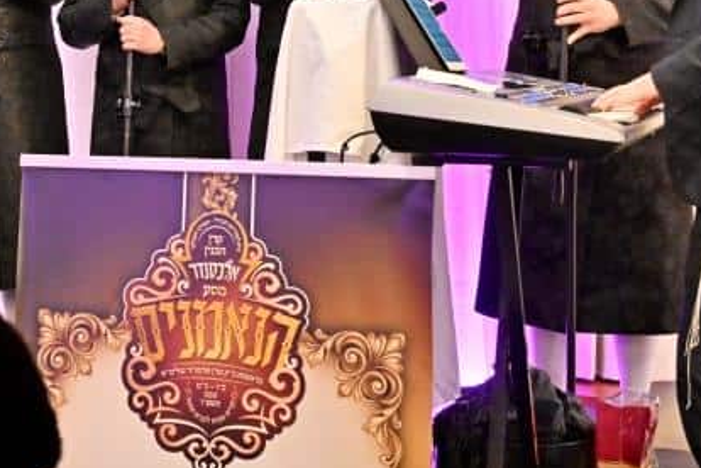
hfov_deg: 23.6
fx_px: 1660
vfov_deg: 15.6
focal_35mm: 85
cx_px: 157
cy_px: -55
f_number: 4
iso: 2000
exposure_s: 1/160
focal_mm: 34.5
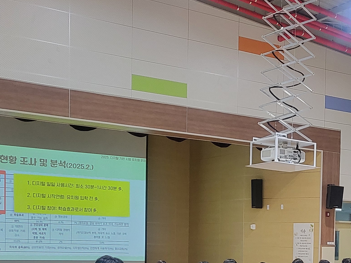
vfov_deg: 21.1
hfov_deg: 28.0
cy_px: 272
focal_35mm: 67
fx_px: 679
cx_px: 305
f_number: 1.8
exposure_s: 1/120
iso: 320
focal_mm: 4.25
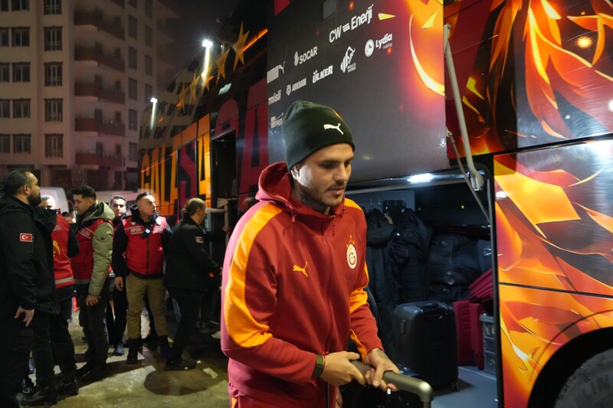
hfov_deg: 58.7
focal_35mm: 32
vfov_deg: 41.1
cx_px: 306
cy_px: 204
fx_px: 545
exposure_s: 1/80
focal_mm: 32
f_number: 4
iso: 12800
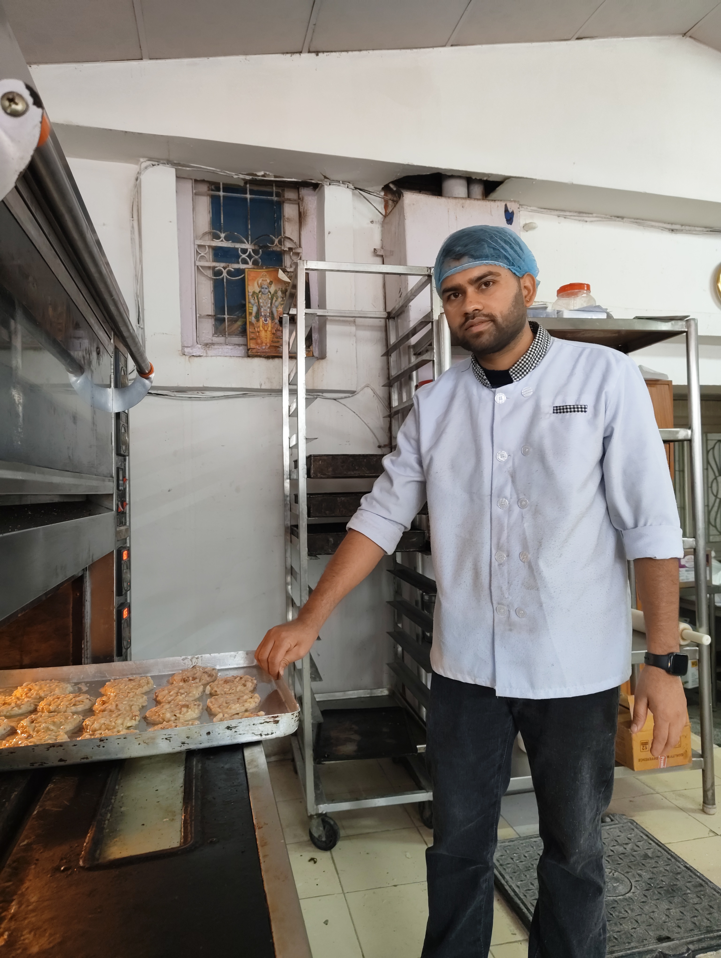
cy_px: 479
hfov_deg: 56.9
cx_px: 360
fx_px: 665
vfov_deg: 71.5
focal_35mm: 24
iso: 674
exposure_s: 1/33.3
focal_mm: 5.56
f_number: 1.88
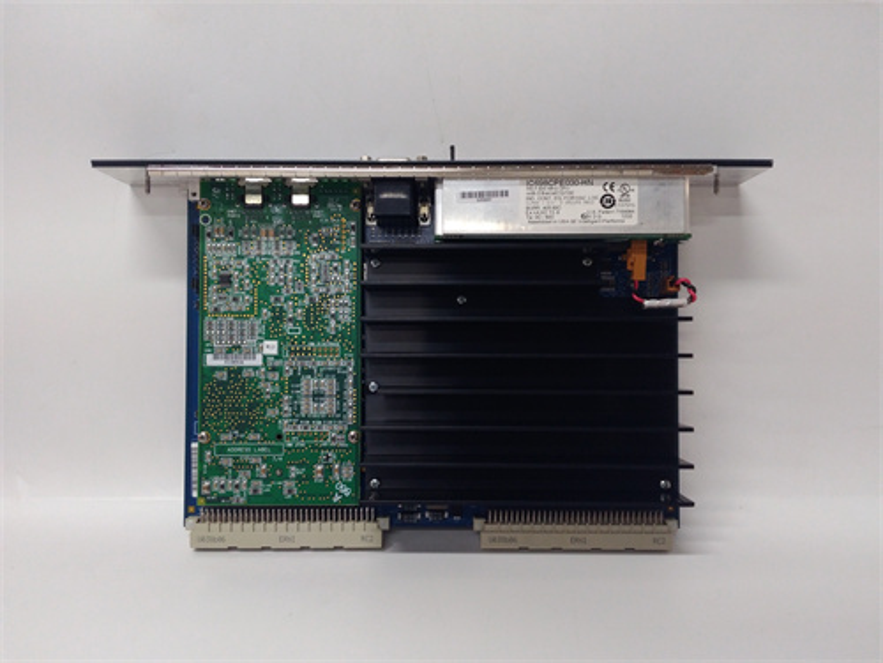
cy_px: 332
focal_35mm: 27
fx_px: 689
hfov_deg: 65.3
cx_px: 442
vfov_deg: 51.4
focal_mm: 3.79
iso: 231
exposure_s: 1/33
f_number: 2
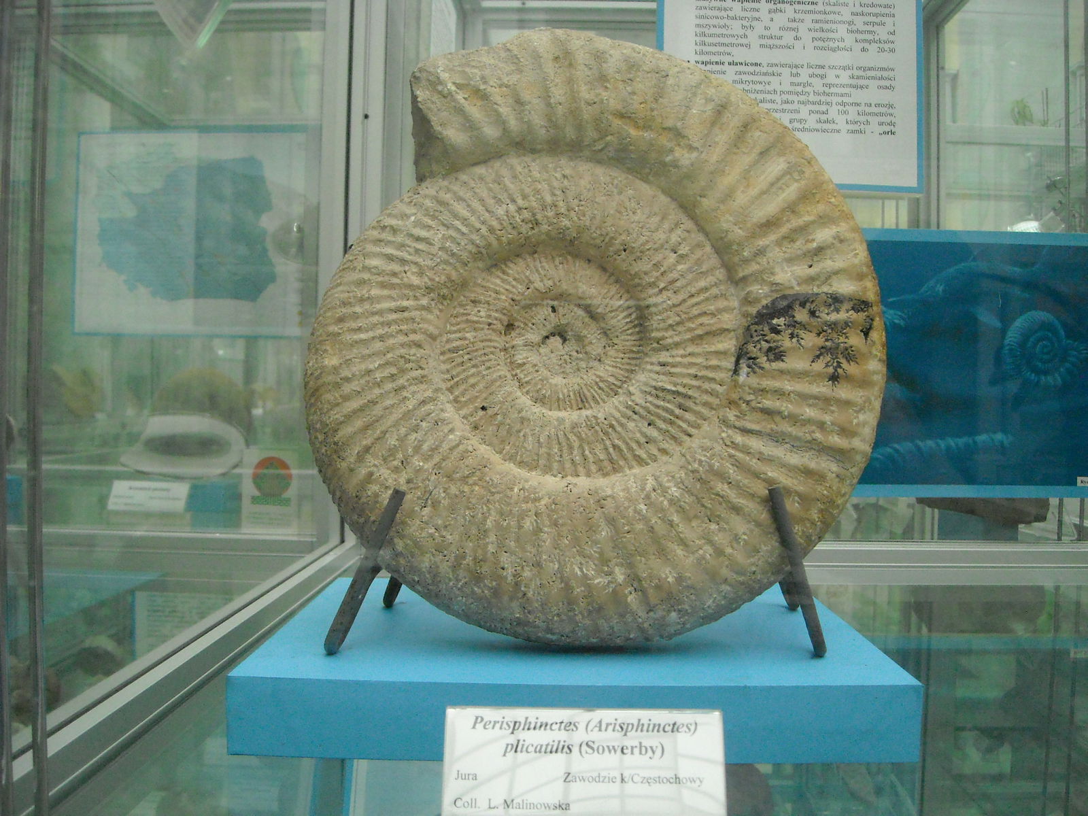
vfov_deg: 40.7
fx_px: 1100
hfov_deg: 52.6
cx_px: 544
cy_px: 408
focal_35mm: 35
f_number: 2.8
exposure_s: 1/201
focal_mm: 5.7
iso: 400
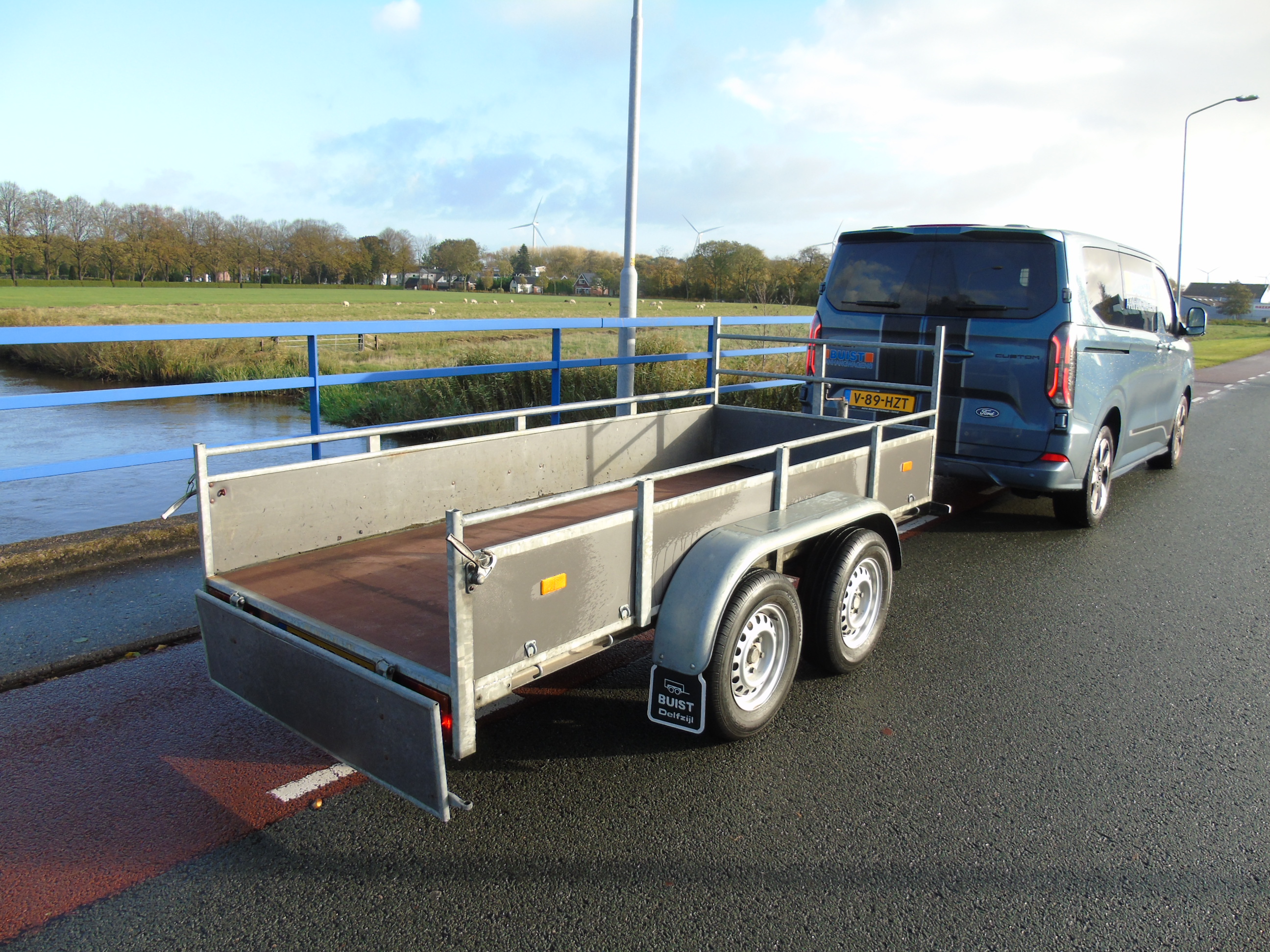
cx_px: 635
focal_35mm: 25
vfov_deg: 54.9
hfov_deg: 69.4
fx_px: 917
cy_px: 476
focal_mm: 4.4
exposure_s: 1/250
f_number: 3.4
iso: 80
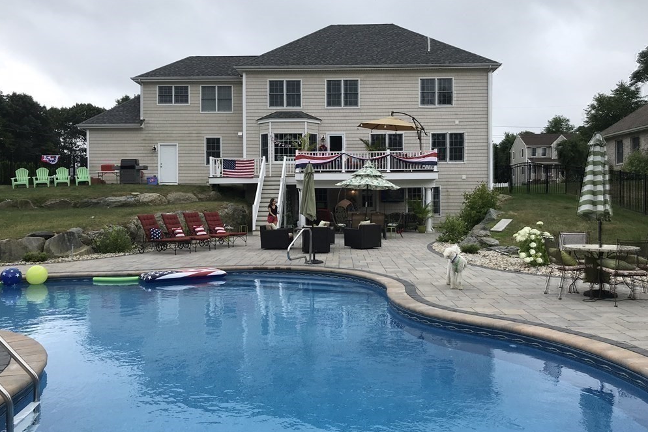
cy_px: 210
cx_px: 331
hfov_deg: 61.9
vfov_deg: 43.6
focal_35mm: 30
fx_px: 540
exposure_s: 1/1244
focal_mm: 3.99
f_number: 1.8
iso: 20
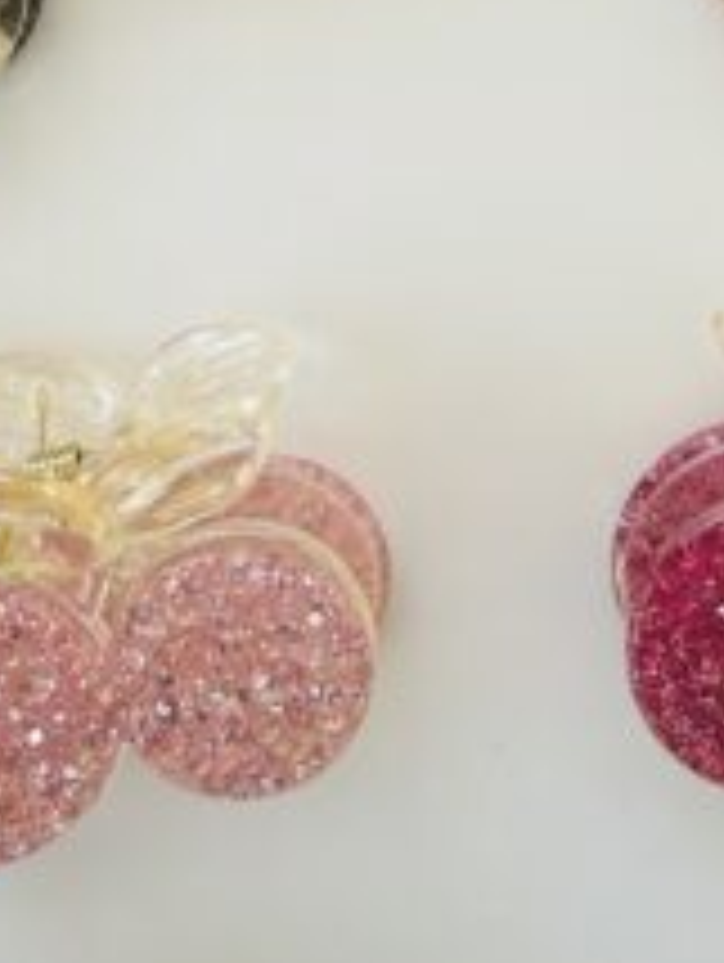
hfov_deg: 15.2
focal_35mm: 97
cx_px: 567
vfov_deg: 19.7
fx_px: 2700
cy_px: 22
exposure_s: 1/1377
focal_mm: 5.7
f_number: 1.5
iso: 50
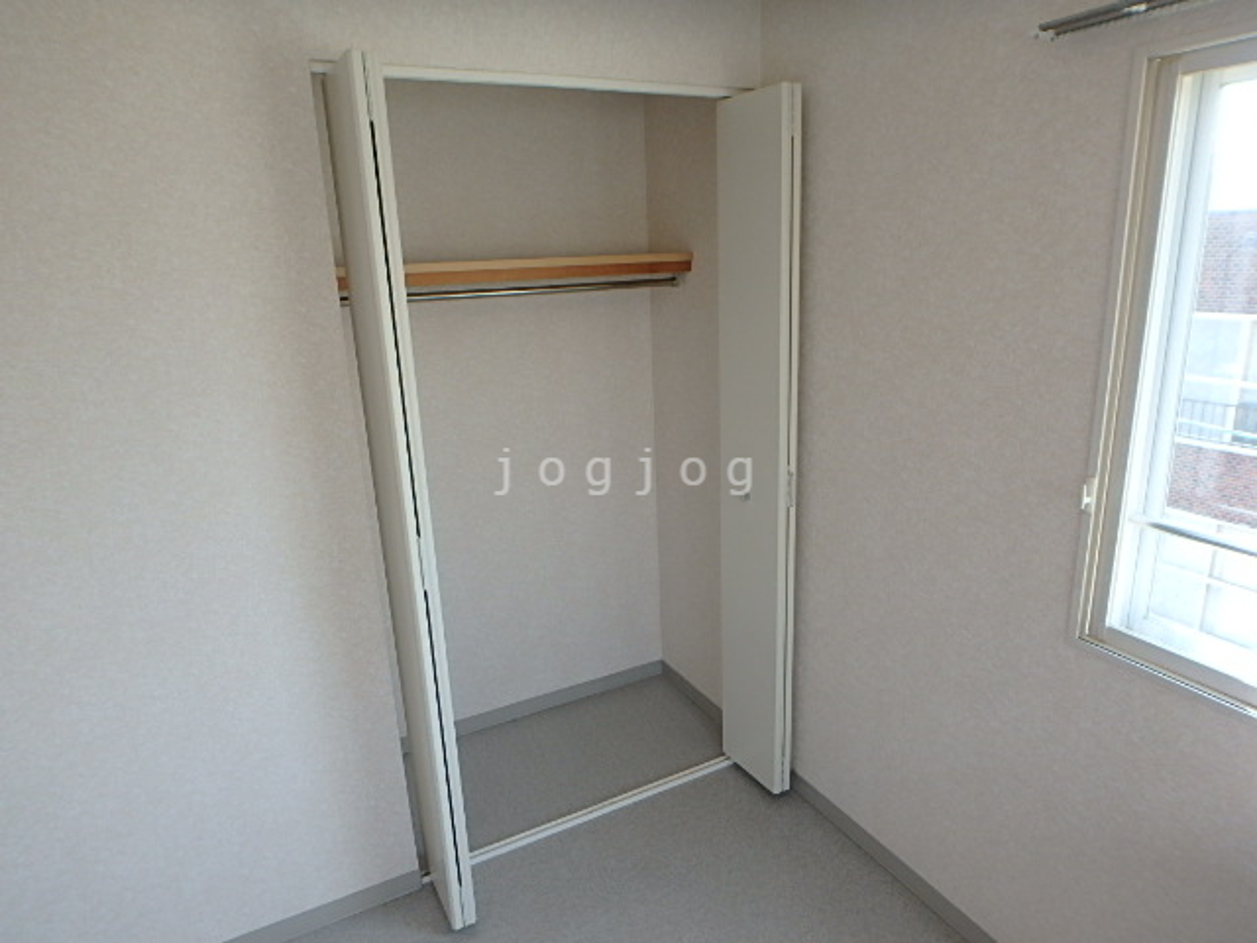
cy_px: 472
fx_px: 763
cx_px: 628
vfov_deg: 63.4
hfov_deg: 79.0
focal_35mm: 21
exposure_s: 1/60
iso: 125
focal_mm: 3.7
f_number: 3.5
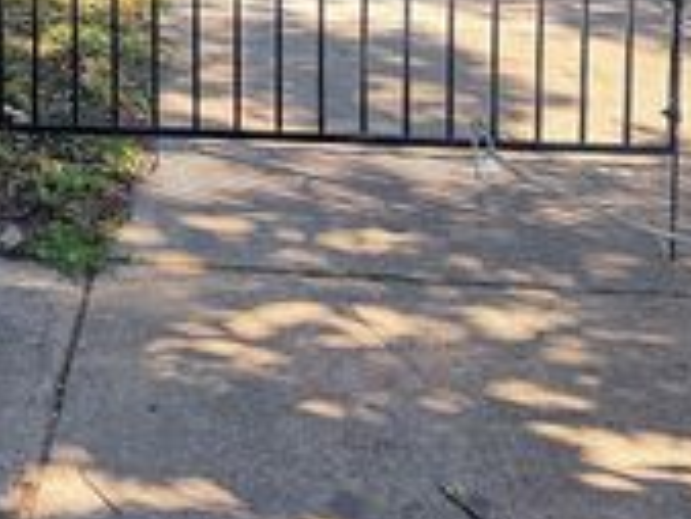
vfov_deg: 19.4
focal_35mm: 71
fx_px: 1418
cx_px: 33
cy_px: -125
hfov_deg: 26.2
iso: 100
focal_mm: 6.76
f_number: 1.78
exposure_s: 1/303
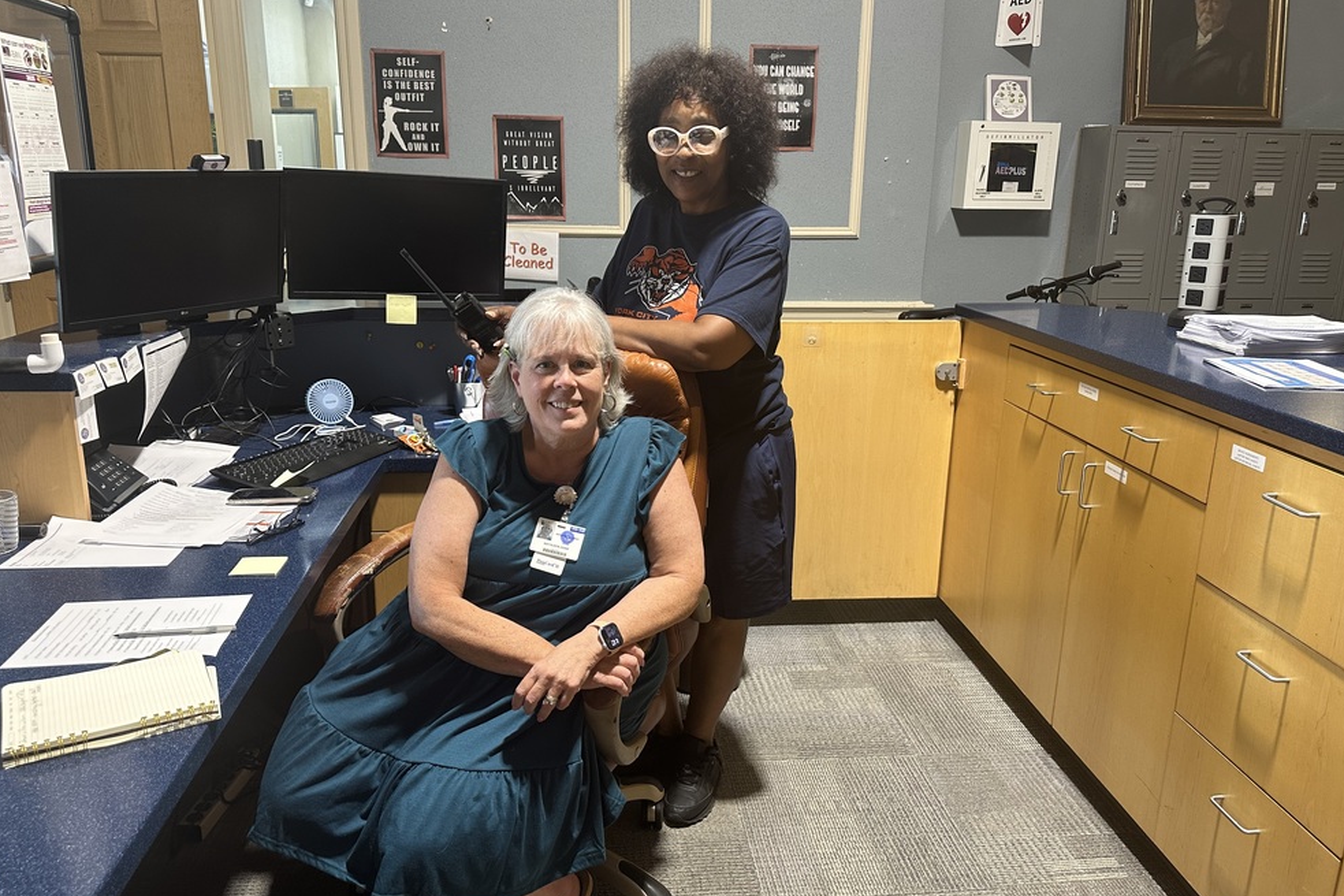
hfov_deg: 69.4
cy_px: 454
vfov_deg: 49.5
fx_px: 970
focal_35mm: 26
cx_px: 686
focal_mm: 6.86
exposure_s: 1/60
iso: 160
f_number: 1.78
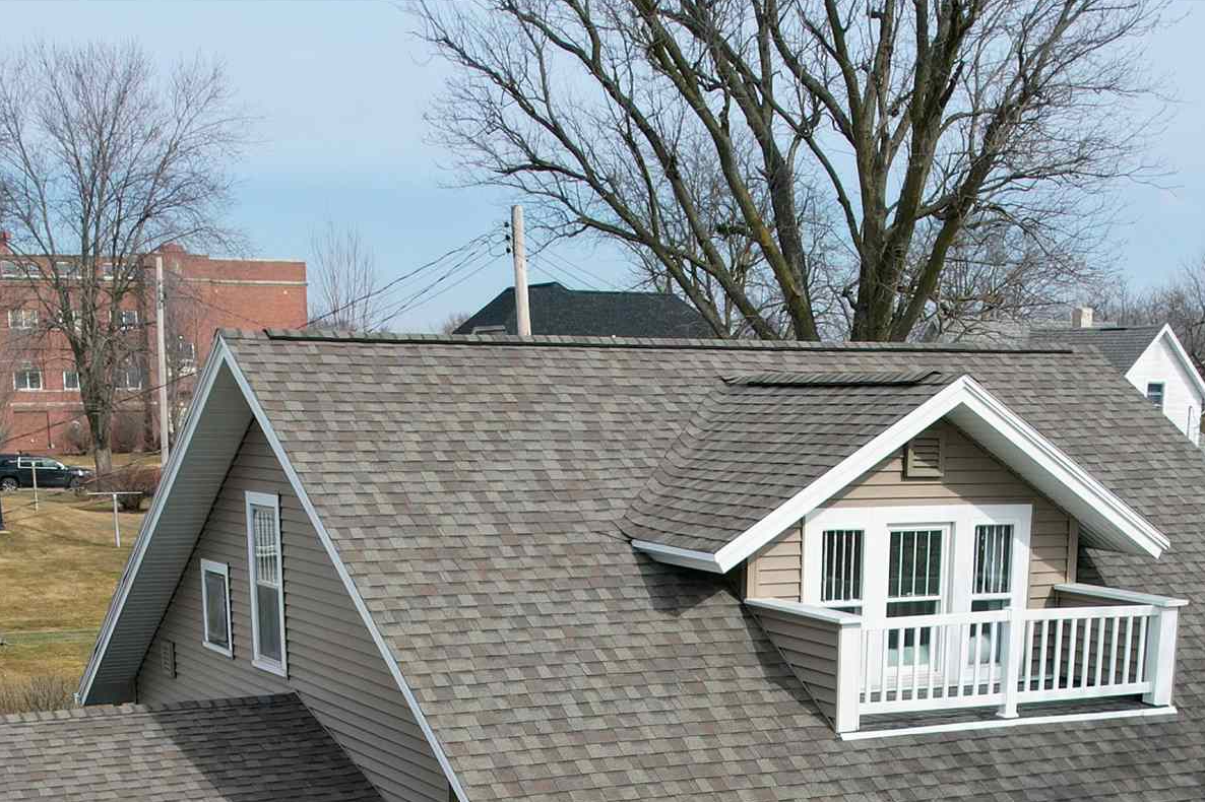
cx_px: 648
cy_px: 1033
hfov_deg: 35.0
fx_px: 1907
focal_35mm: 57
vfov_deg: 21.5
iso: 100
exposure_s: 1/2000
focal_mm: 8.38
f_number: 2.8
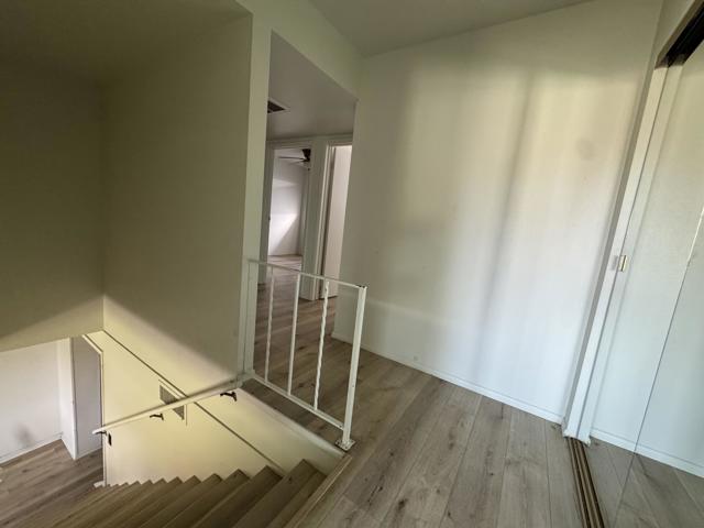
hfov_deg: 102.1
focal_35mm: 14
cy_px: 264
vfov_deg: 85.7
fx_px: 285
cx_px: 352
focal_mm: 2.22
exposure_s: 1/60
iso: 400
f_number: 2.2
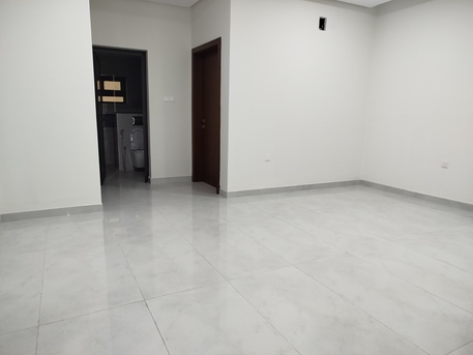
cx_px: 236
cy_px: 178
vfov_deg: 56.8
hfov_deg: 71.6
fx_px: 328
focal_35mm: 24
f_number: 1.7
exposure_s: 1/33
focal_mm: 5.31
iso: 200
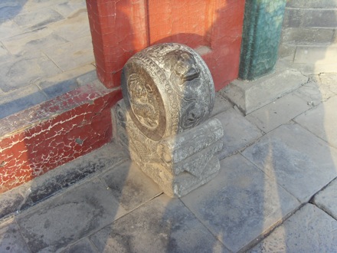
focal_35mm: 39
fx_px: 380
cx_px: 168
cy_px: 126
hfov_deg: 47.9
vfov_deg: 36.8
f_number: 3.5
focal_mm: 6.6
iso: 80
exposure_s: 1/90
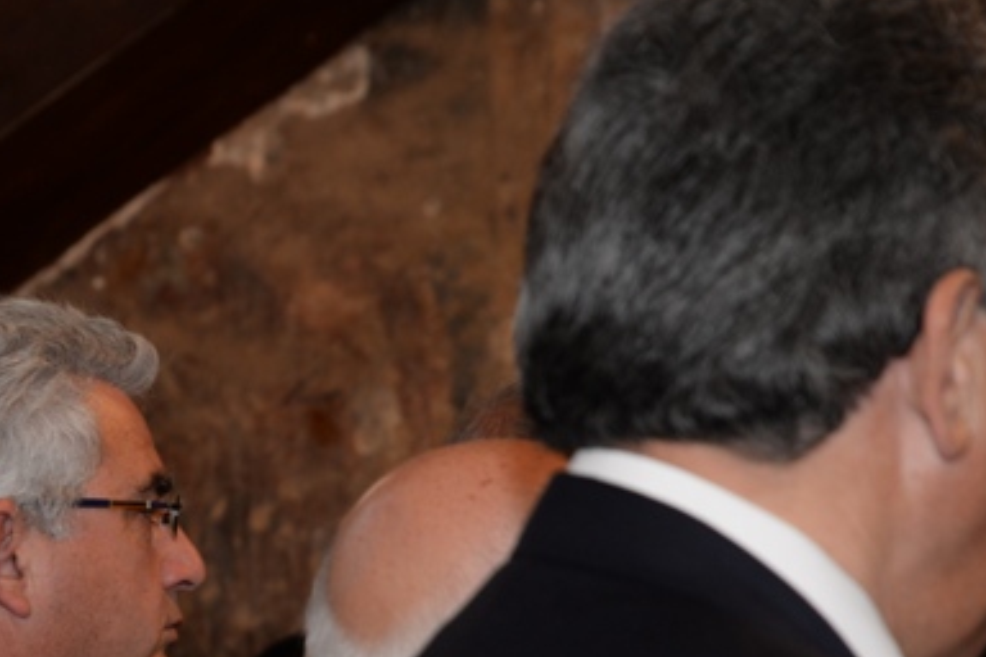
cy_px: 666
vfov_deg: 7.8
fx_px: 4793
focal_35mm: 175
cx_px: -151
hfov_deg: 11.5
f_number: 5.6
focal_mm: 70
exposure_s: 1/40
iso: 400
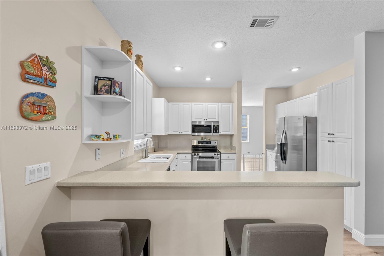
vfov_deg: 81.2
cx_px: 192
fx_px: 149
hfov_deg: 104.3
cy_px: 128
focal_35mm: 14
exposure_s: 1/15
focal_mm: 14
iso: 500
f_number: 8
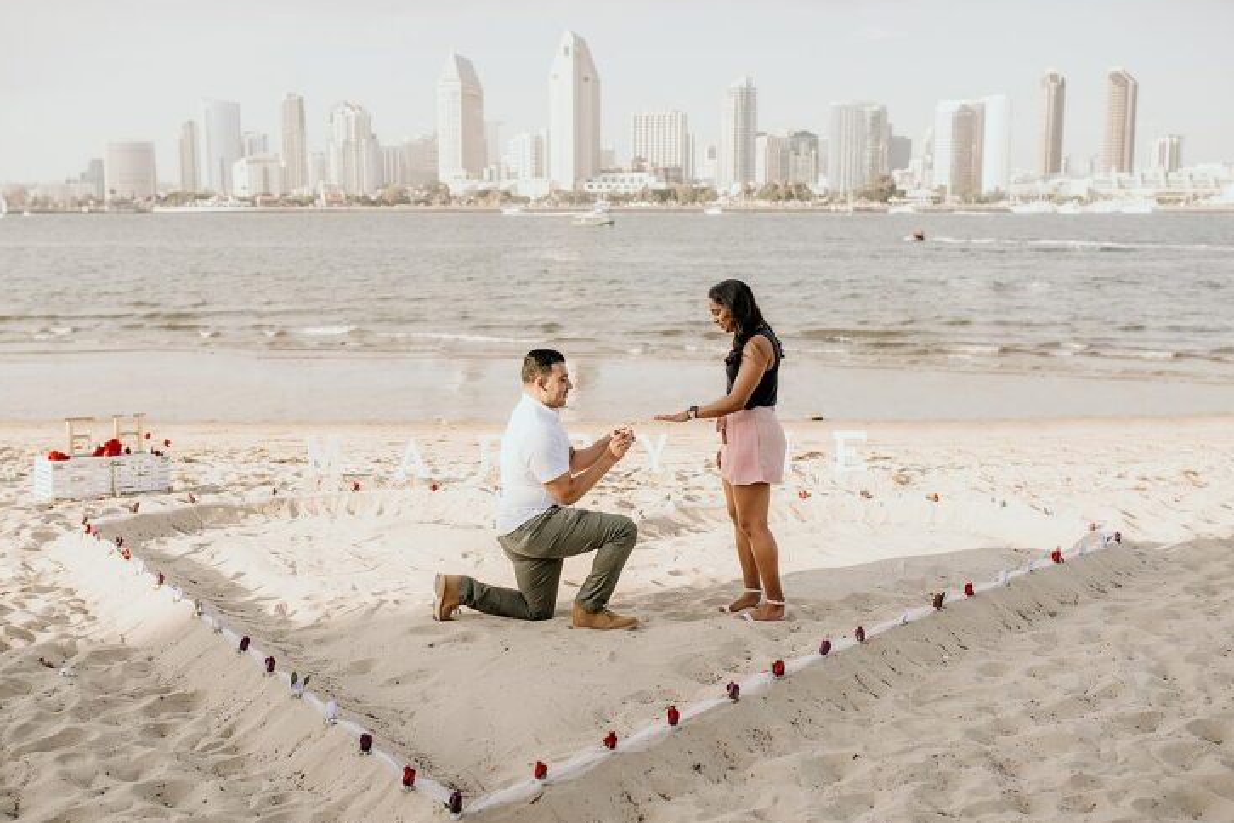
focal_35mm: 37
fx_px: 1268
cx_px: 595
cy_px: 412
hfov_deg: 51.9
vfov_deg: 35.9
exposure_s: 1/2000
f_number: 2.5
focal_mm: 35
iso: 250
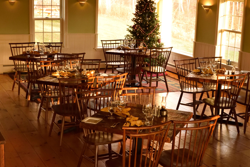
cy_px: 79
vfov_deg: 20.9
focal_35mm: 65
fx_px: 451
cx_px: 135
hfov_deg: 30.9
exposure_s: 1/50
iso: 3200
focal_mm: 38
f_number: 11
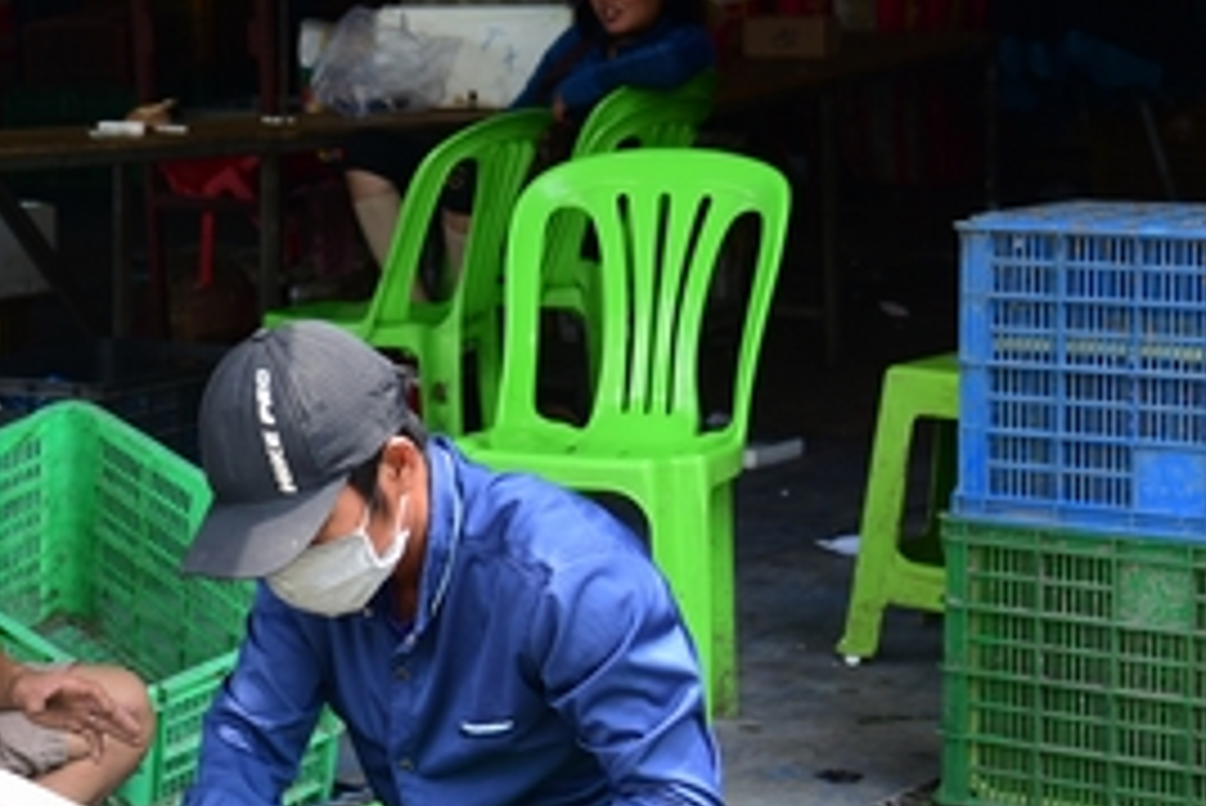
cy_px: 252
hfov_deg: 20.2
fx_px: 3251
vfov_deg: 14.1
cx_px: -63
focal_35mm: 97
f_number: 4
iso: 320
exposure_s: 1/320
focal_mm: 40
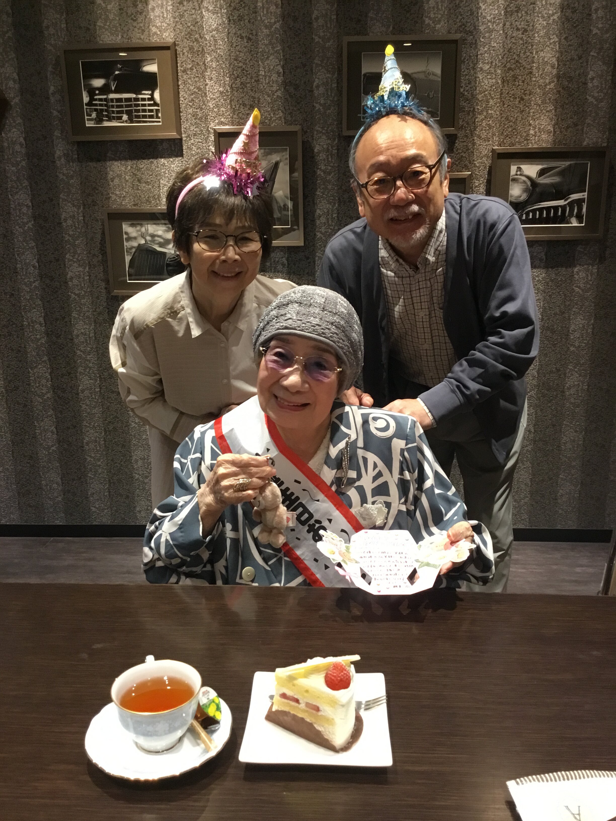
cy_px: 410
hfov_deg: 45.4
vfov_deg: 58.4
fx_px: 736
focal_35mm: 31
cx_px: 308
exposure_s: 1/30
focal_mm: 3.3
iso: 125
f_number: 2.4
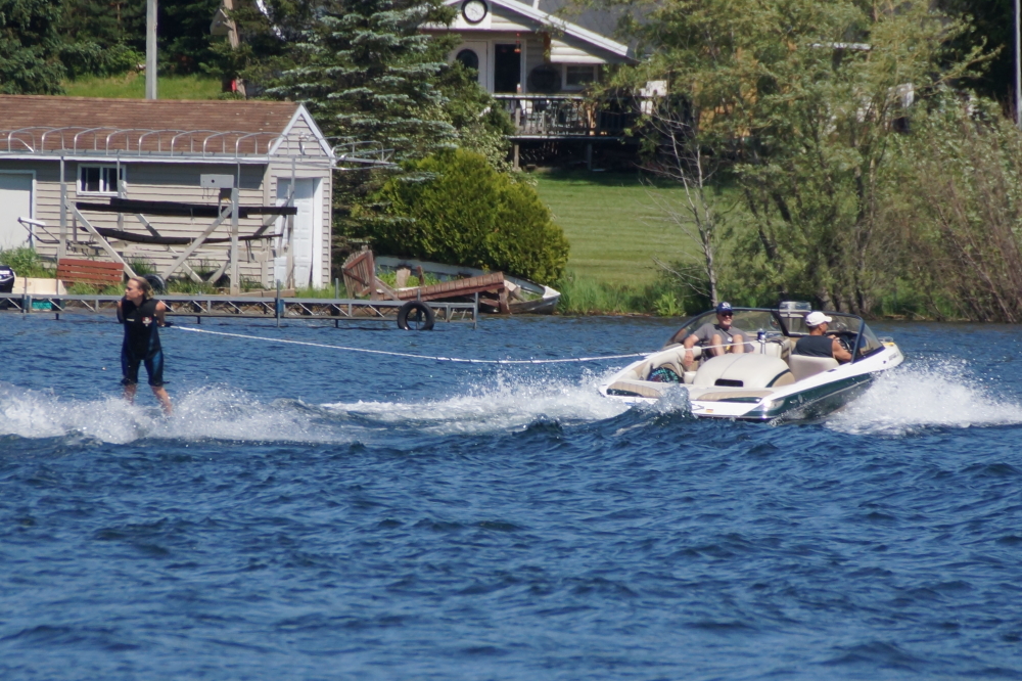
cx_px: 511
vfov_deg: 3.7
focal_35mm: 375
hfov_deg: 5.5
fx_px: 10642
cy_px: 340
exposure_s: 1/400
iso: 200
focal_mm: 250
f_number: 6.3
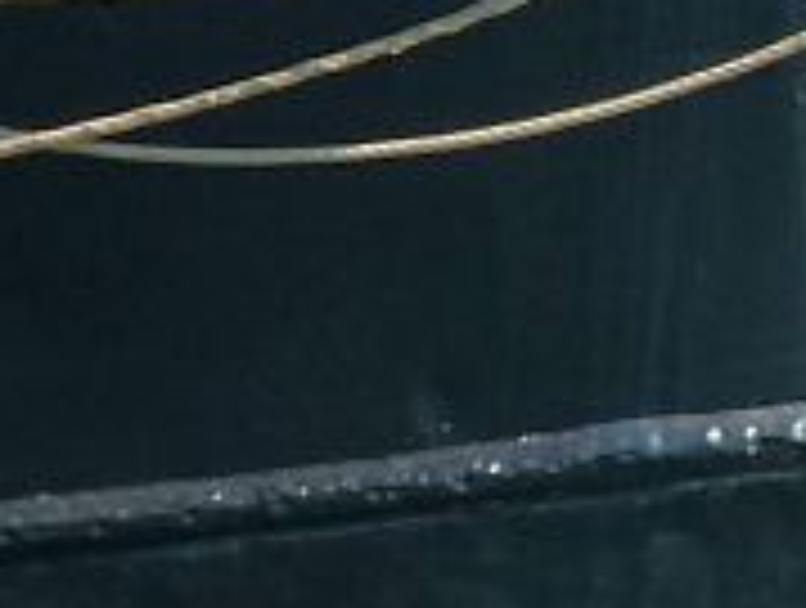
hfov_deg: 1.2
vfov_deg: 0.9
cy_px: 108
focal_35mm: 1713
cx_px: 2148
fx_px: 39966
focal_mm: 49.2
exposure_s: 1/125
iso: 125
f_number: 4.9
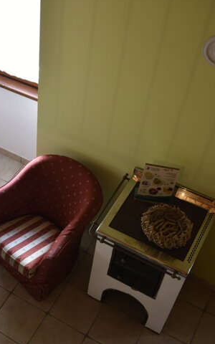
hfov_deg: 24.2
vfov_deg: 40.3
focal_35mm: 50
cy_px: 172
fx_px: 469
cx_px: -20
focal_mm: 32
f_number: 2.8
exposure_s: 1/30
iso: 560
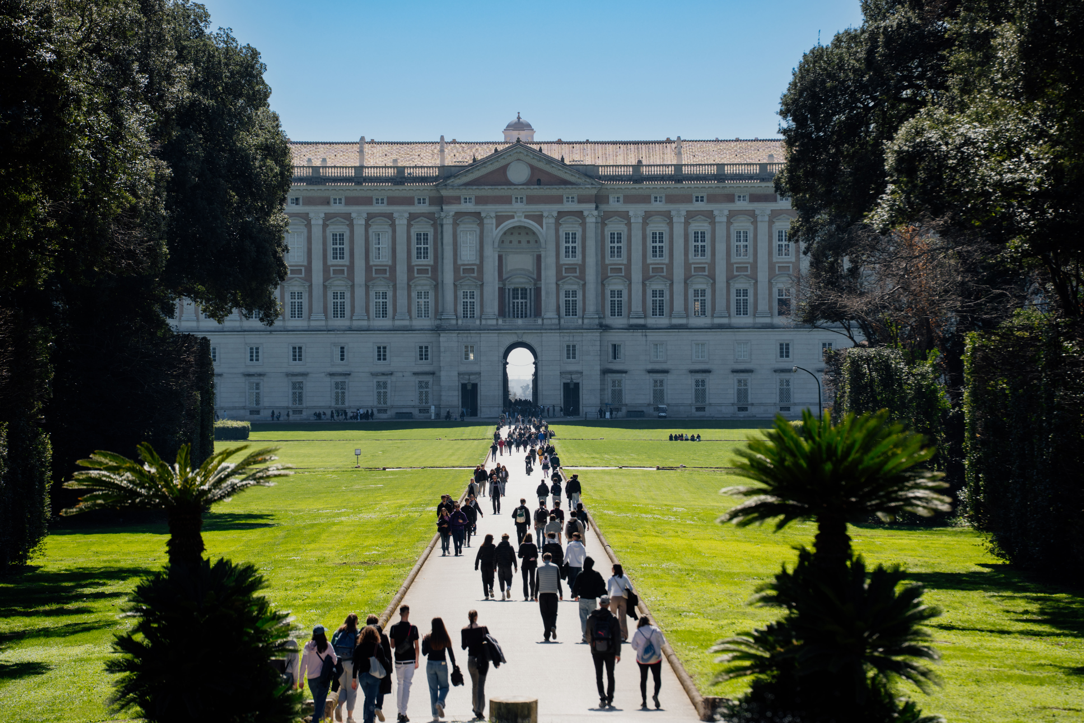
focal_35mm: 180
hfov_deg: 11.4
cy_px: 362
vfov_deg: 7.6
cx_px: 542
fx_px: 5419
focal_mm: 180
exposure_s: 1/500
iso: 100
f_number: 5
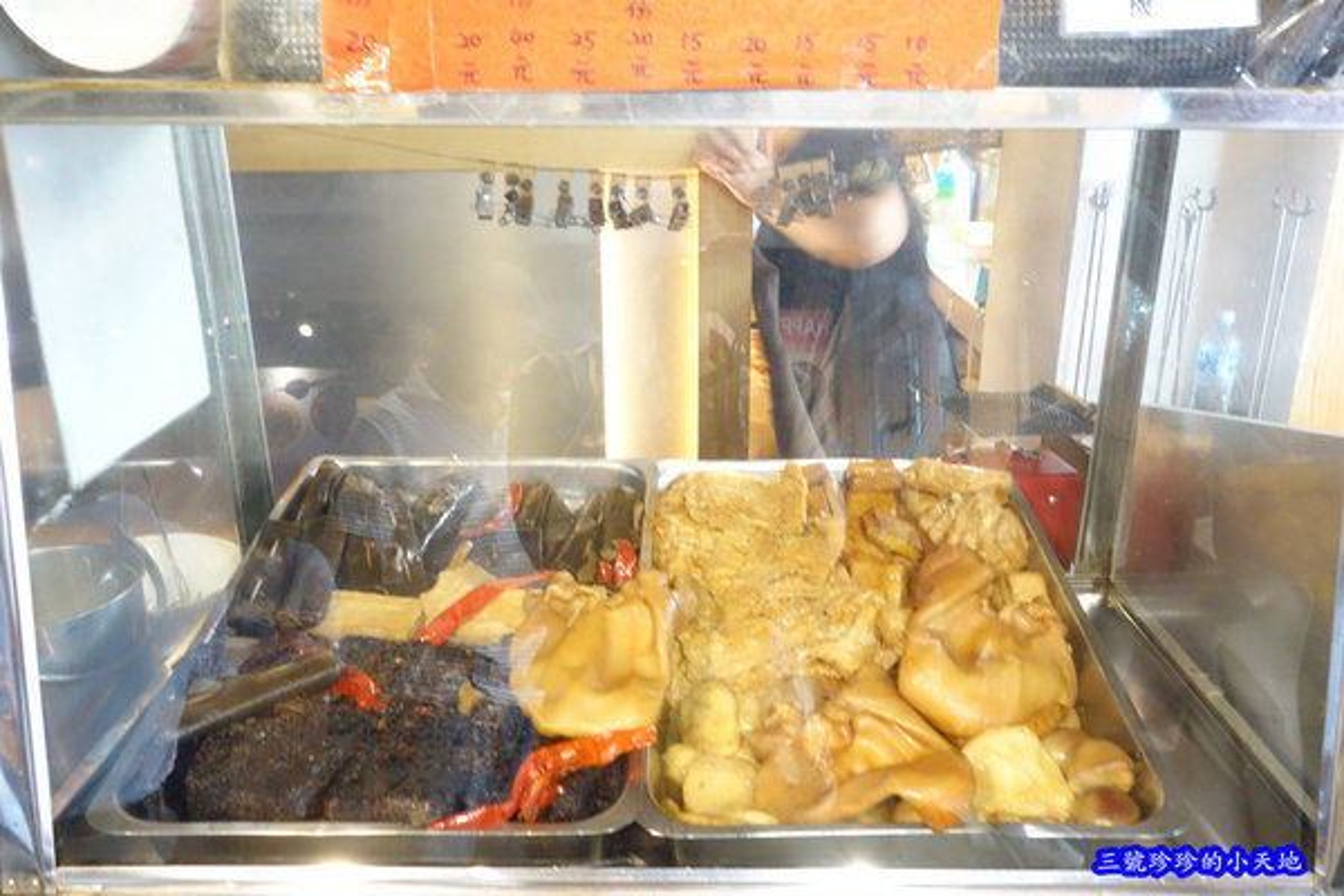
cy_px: 448
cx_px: 672
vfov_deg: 45.0
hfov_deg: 63.7
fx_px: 1083
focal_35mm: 29
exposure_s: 1/4
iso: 1250
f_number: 9
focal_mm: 10.91
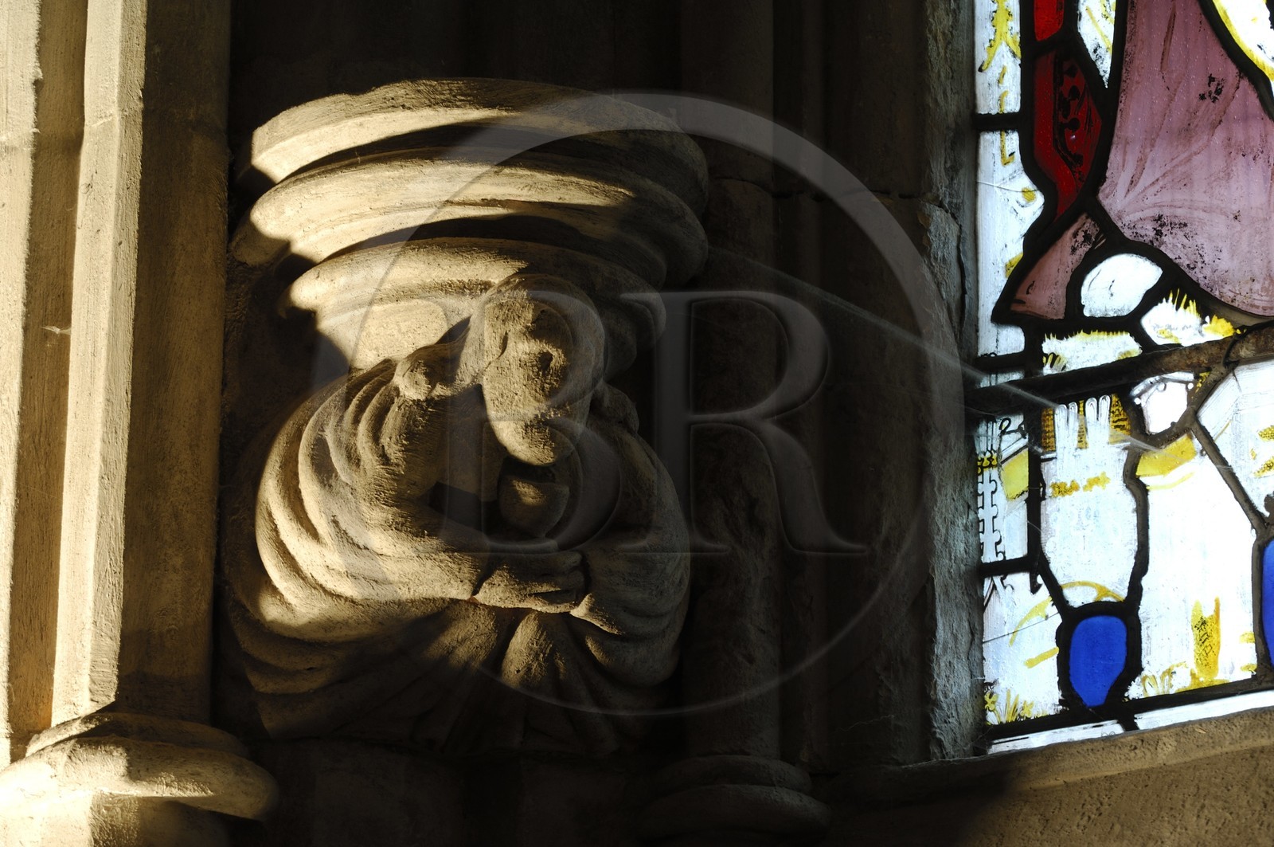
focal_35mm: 135
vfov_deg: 10.1
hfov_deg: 15.2
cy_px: 424
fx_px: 4772
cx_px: 637
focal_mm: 90
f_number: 9
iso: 100
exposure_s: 1/1.25
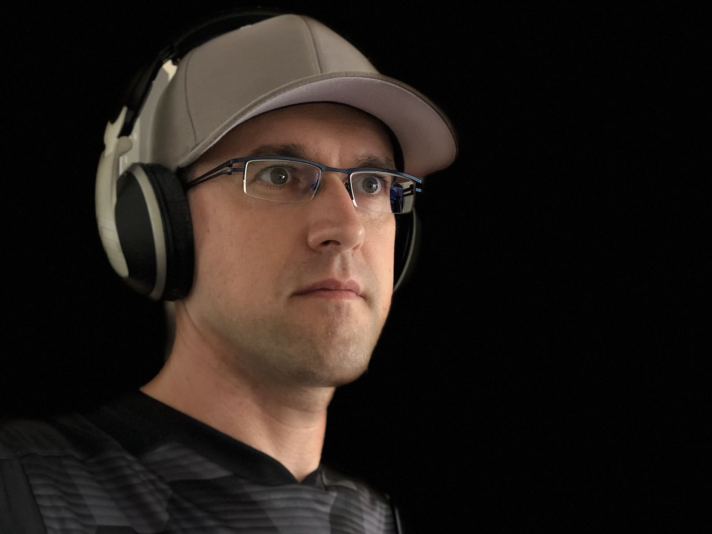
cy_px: 267
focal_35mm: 52
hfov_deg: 36.8
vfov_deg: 28.0
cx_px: 356
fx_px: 1070
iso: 160
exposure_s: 1/17
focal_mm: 6
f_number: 2.4
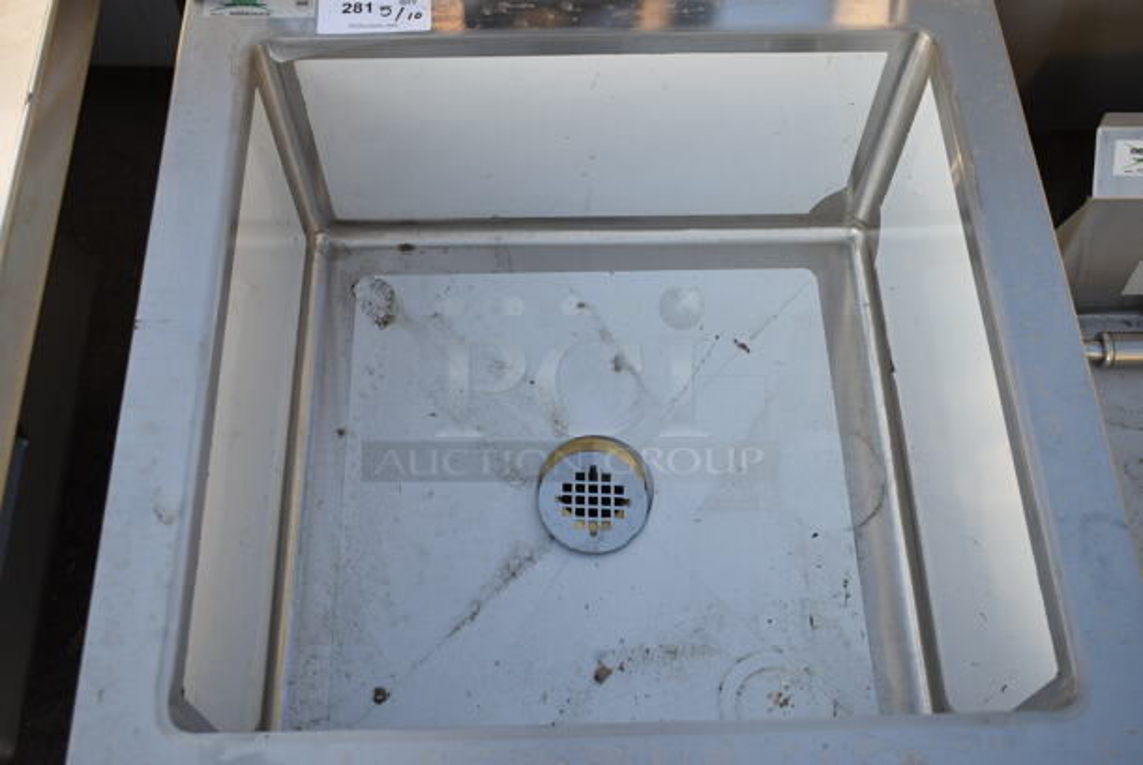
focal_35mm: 39
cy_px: 382
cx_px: 572
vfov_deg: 34.3
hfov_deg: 49.5
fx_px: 1239
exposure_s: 1/125
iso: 100
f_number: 5
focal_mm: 26
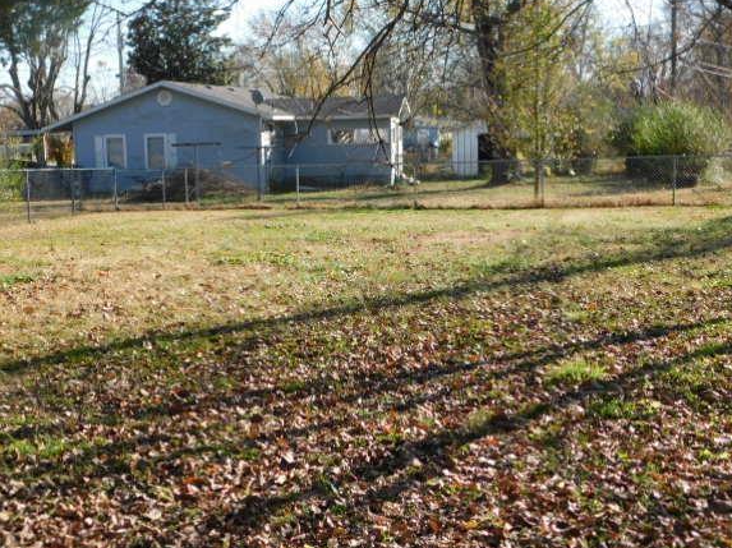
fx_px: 1205
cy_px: 271
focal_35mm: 57
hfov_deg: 33.8
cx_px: 367
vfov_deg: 25.6
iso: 125
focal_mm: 9
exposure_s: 1/500
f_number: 3.8
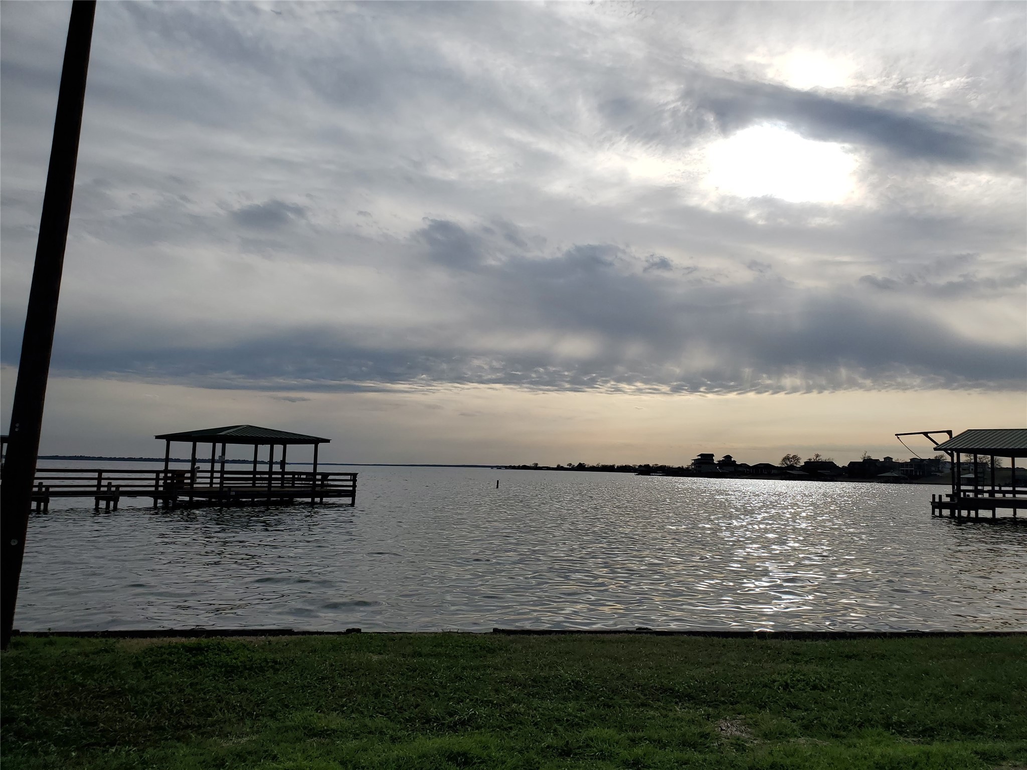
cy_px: 385
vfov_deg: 53.1
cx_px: 514
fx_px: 771
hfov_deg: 67.3
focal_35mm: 26
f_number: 2.4
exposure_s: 1/5258
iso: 50
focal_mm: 4.3
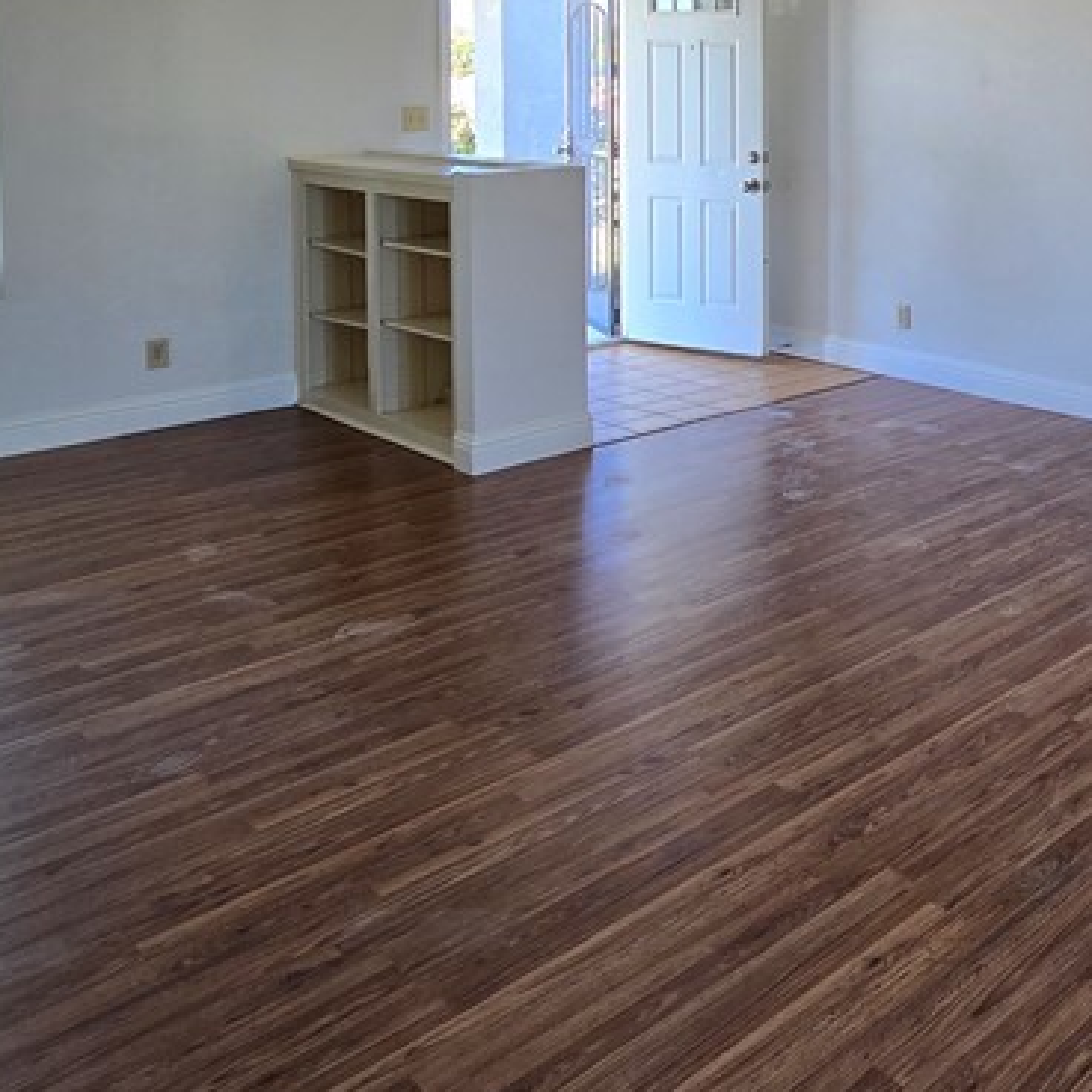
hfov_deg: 42.3
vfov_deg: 46.6
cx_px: 1151
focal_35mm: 32
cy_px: 131
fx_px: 1142
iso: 64
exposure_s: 1/60
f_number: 2.2
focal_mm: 2.2
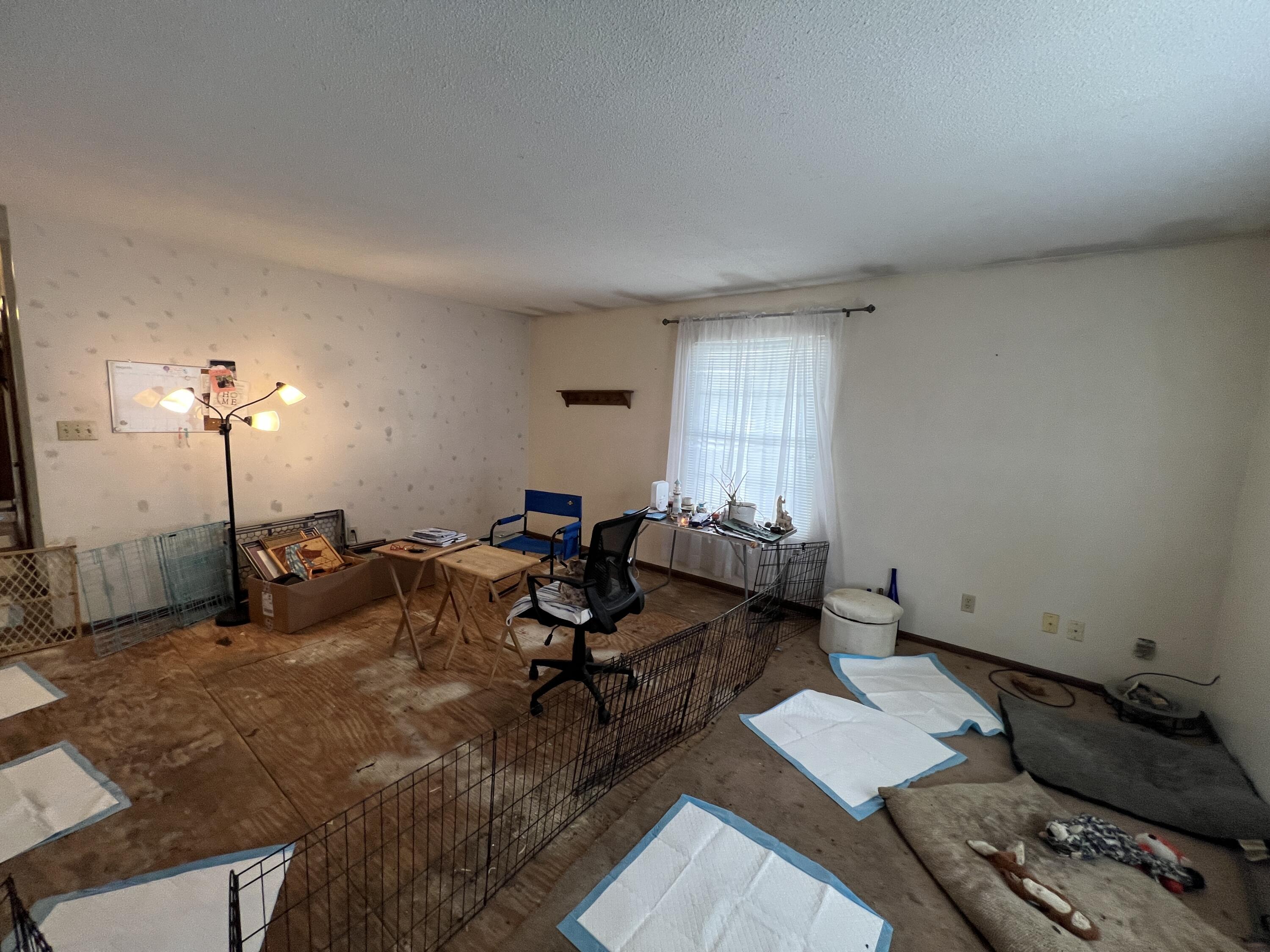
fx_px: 477
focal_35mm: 13
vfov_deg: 89.9
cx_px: 635
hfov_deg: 106.2
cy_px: 476
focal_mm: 1.57
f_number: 1.8
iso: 160
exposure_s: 1/60
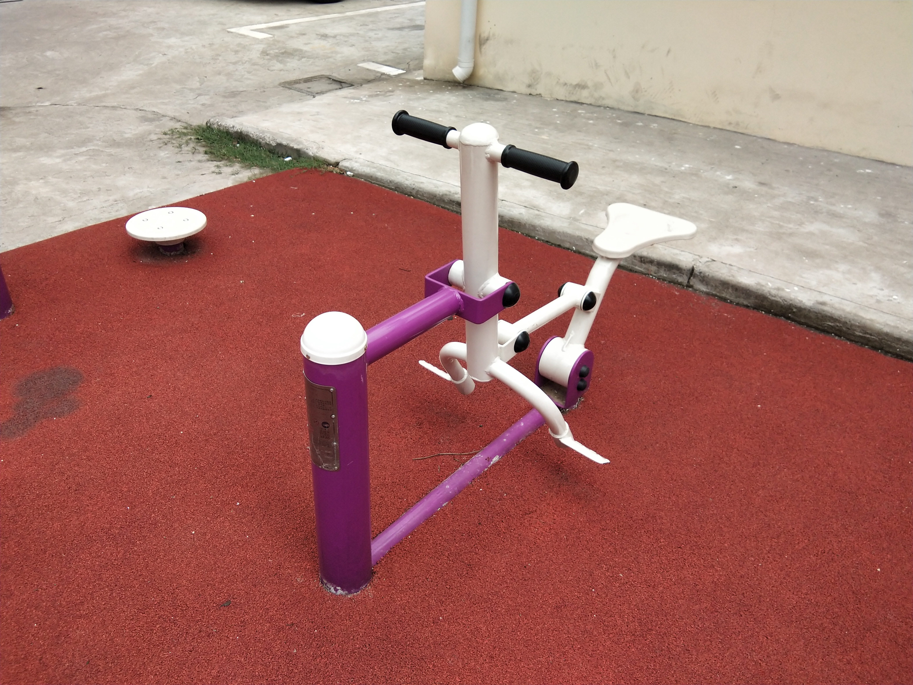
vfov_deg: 45.4
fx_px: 818
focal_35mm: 31
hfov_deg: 58.4
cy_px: 342
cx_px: 456
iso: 50
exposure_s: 1/554
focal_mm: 3.69
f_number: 2.2
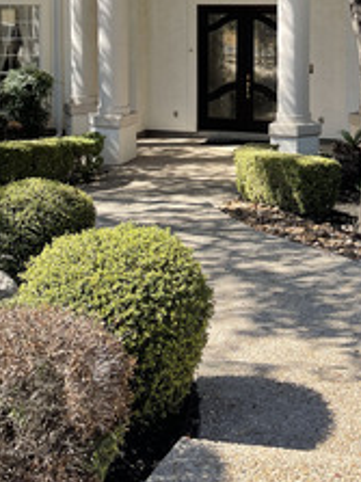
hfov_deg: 26.0
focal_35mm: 56
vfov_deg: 32.7
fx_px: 779
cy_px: 52
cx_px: 229
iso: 32
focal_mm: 5.1
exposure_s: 1/962
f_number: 1.6
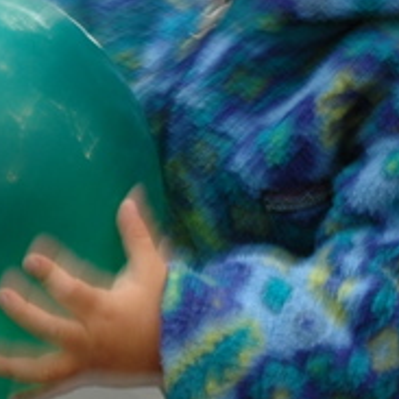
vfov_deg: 5.3
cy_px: 196
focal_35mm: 328
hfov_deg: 5.3
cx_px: 354
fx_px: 4277
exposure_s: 1/15
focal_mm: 46
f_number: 4.5
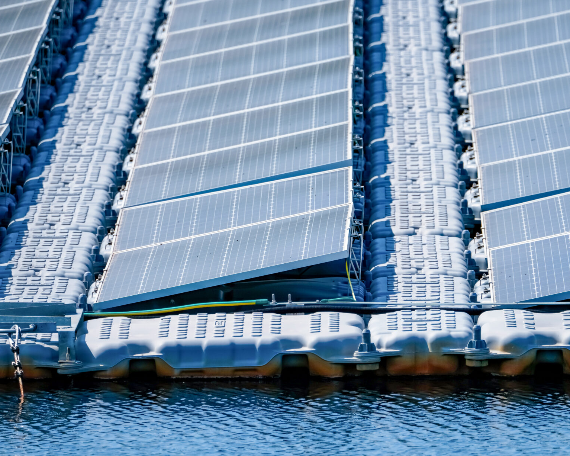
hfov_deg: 3.1
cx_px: 328
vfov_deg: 2.5
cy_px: 278
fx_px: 10576
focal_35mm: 627
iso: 160
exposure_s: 1/1025
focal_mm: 400
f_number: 6.3
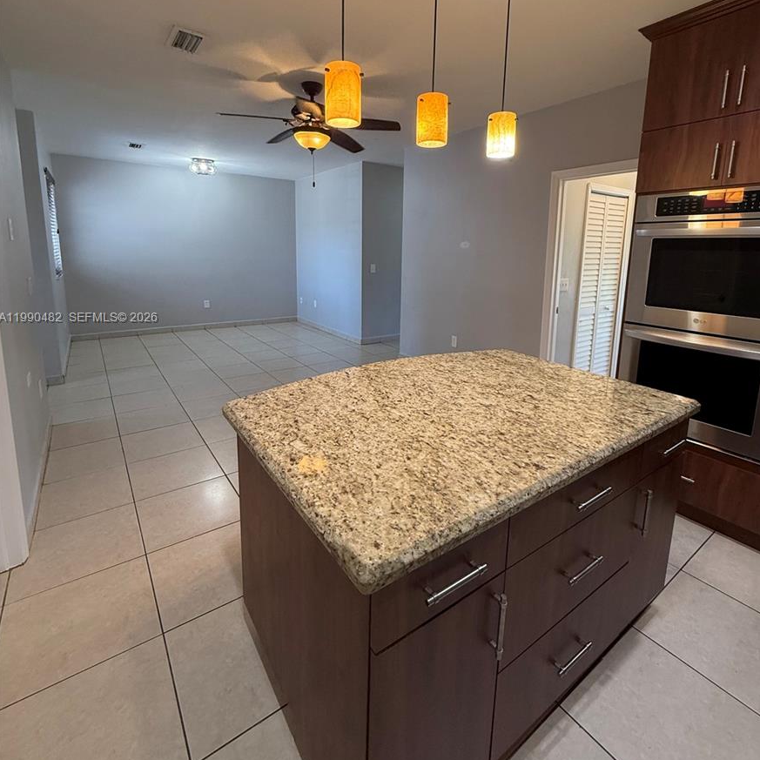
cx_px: 388
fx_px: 422
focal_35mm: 17
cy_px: 319
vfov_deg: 83.3
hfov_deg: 84.0
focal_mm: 2.22
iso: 250
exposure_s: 1/120
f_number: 2.2
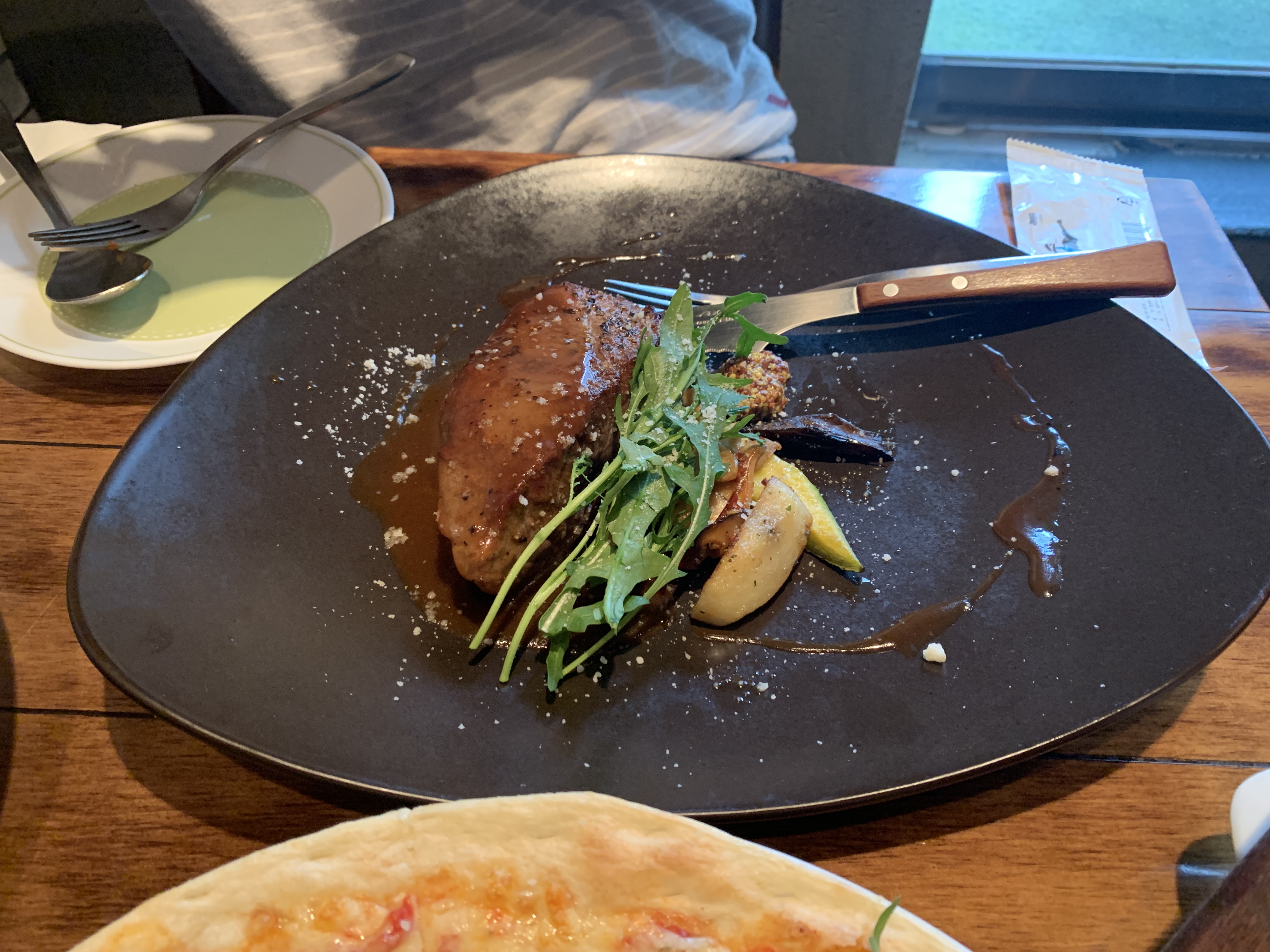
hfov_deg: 67.3
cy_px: 476
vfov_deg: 53.1
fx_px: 954
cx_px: 635
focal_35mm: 26
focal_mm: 4.25
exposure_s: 1/40
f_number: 1.8
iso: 320
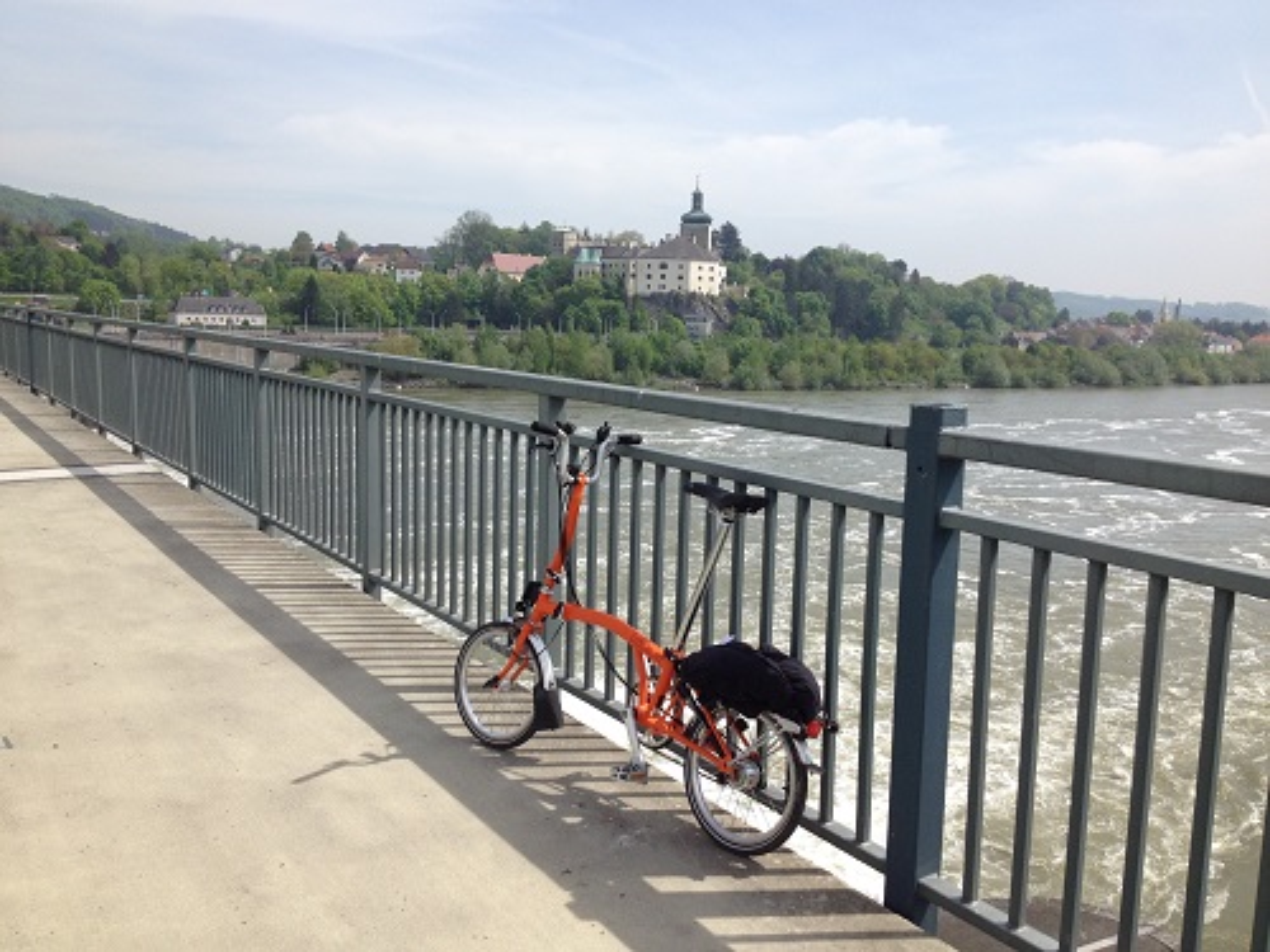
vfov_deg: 40.7
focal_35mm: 35
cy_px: 476
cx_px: 635
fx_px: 1284
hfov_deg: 52.6
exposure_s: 1/1842
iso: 50
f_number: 2.4
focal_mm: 4.28
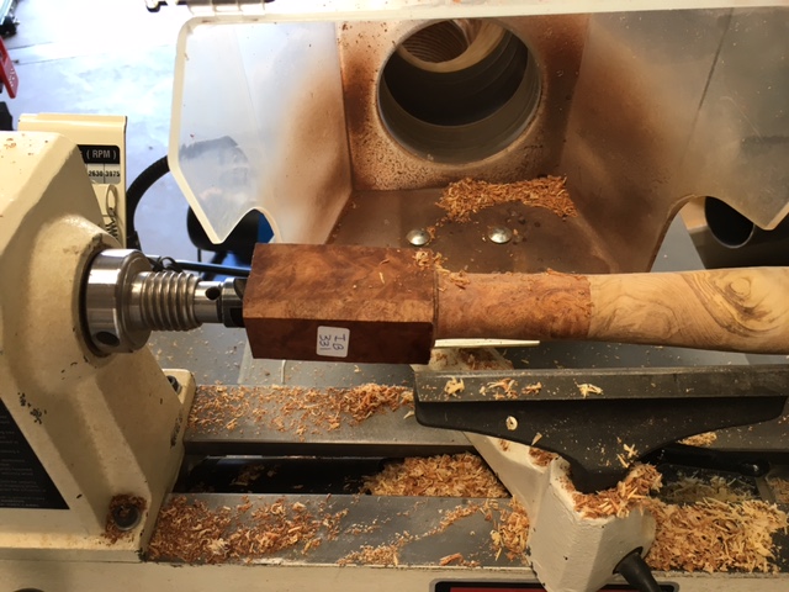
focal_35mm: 29
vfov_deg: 48.2
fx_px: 661
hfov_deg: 61.7
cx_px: 394
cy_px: 296
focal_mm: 4.15
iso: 25
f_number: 2.2
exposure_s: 1/30
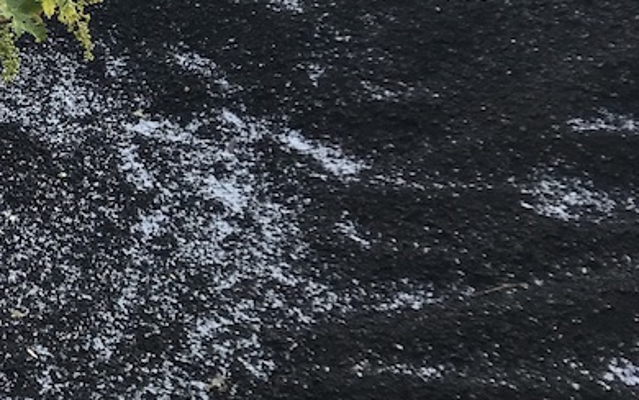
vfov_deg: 15.9
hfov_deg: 23.5
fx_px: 1359
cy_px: -115
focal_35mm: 78
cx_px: -182
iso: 20
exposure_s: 1/400
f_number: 1.8
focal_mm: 3.99
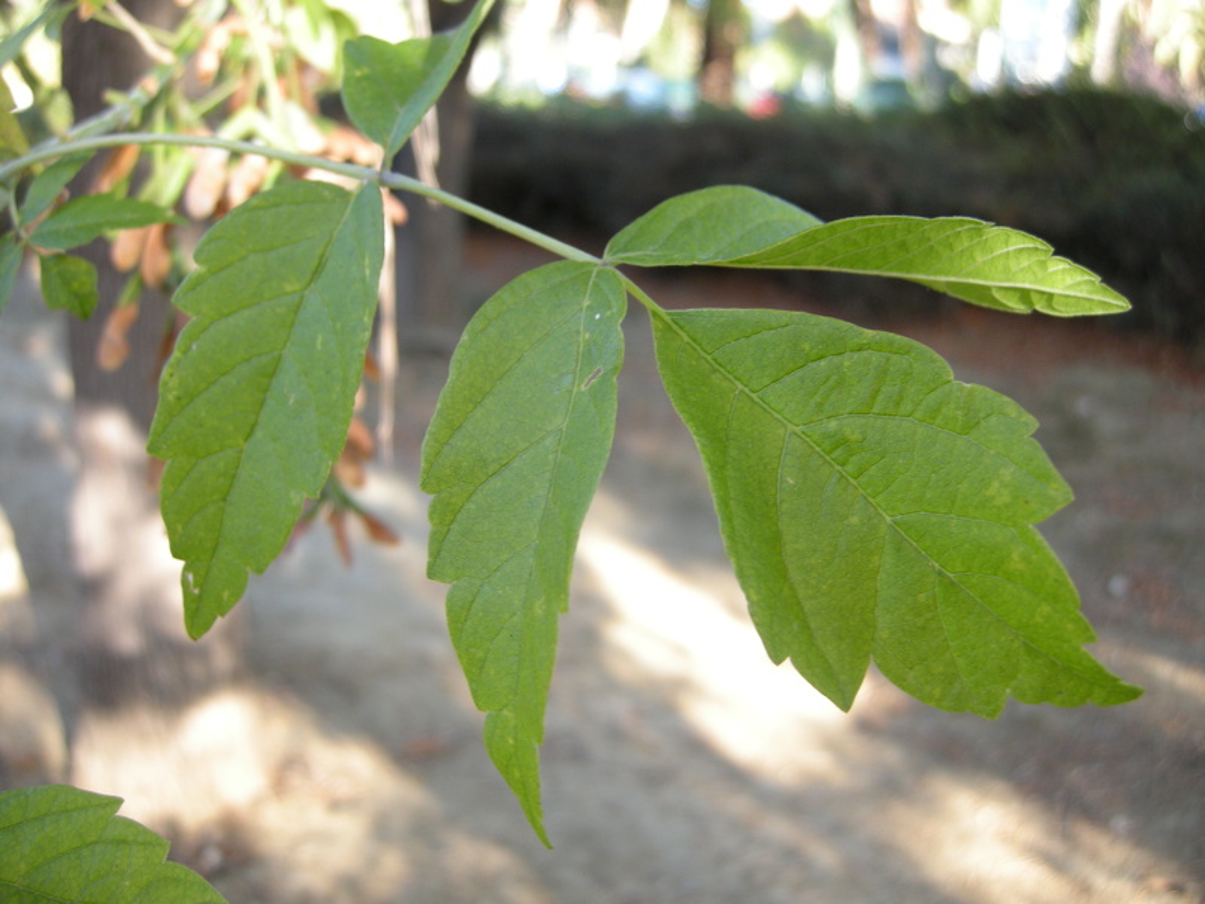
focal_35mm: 35
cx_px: 602
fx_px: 1218
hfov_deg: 52.6
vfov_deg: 40.7
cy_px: 452
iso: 78
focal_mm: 7.5
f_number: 2.7
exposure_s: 1/65.2
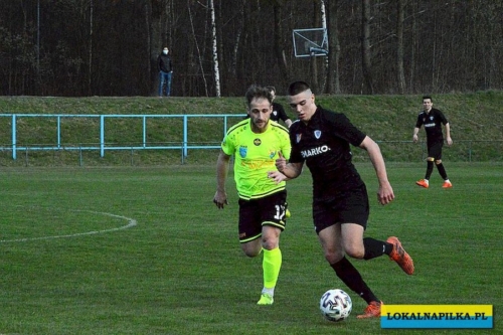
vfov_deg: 7.3
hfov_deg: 11.0
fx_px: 2619
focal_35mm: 188
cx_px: 252
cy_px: 168
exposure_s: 1/4000
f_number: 13
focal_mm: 125
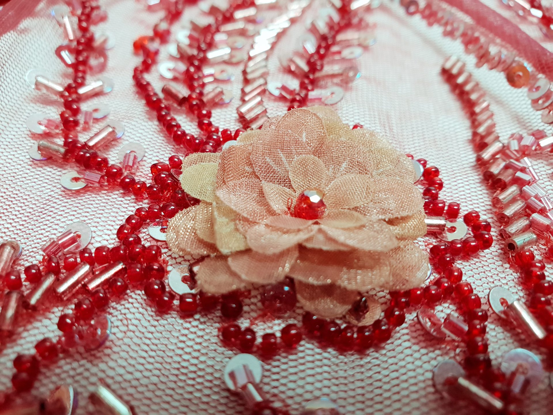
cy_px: 208
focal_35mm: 26
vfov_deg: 53.1
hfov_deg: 67.3
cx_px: 276
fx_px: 415
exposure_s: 1/50
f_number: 2.4
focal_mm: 4.3
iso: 320
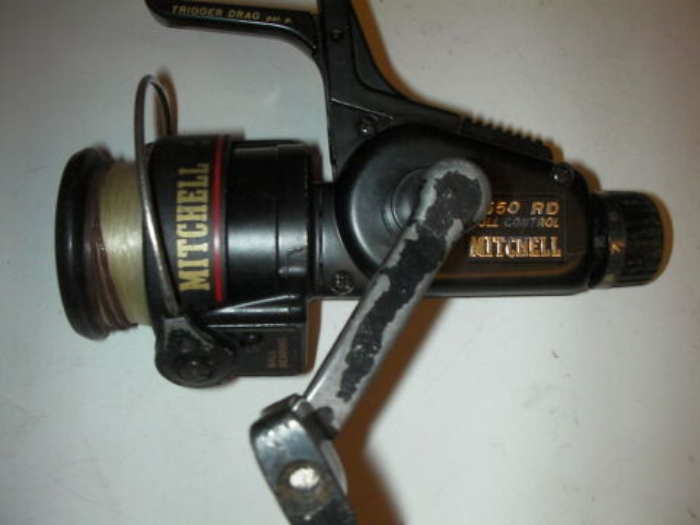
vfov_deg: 37.7
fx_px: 768
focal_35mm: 38
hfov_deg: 49.0
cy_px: 262
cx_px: 350
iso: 200
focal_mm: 6.3
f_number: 5.6
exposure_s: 1/30
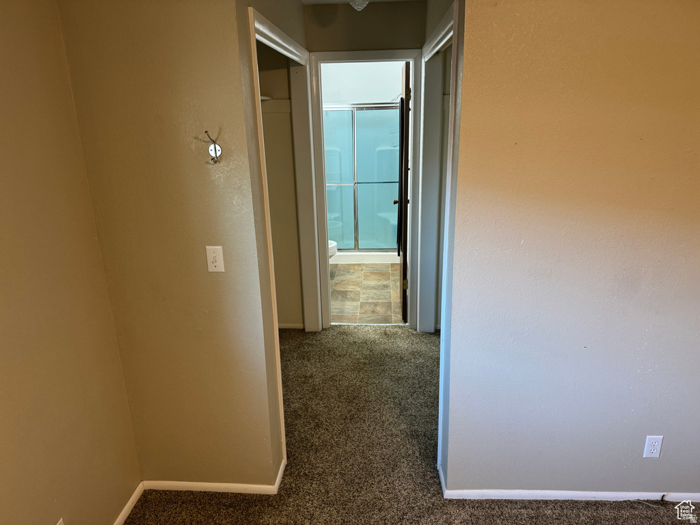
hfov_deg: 71.6
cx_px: 350
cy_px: 262
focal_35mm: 24
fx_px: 485
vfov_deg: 56.8
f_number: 1.78
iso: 250
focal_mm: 6.76
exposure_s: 1/60
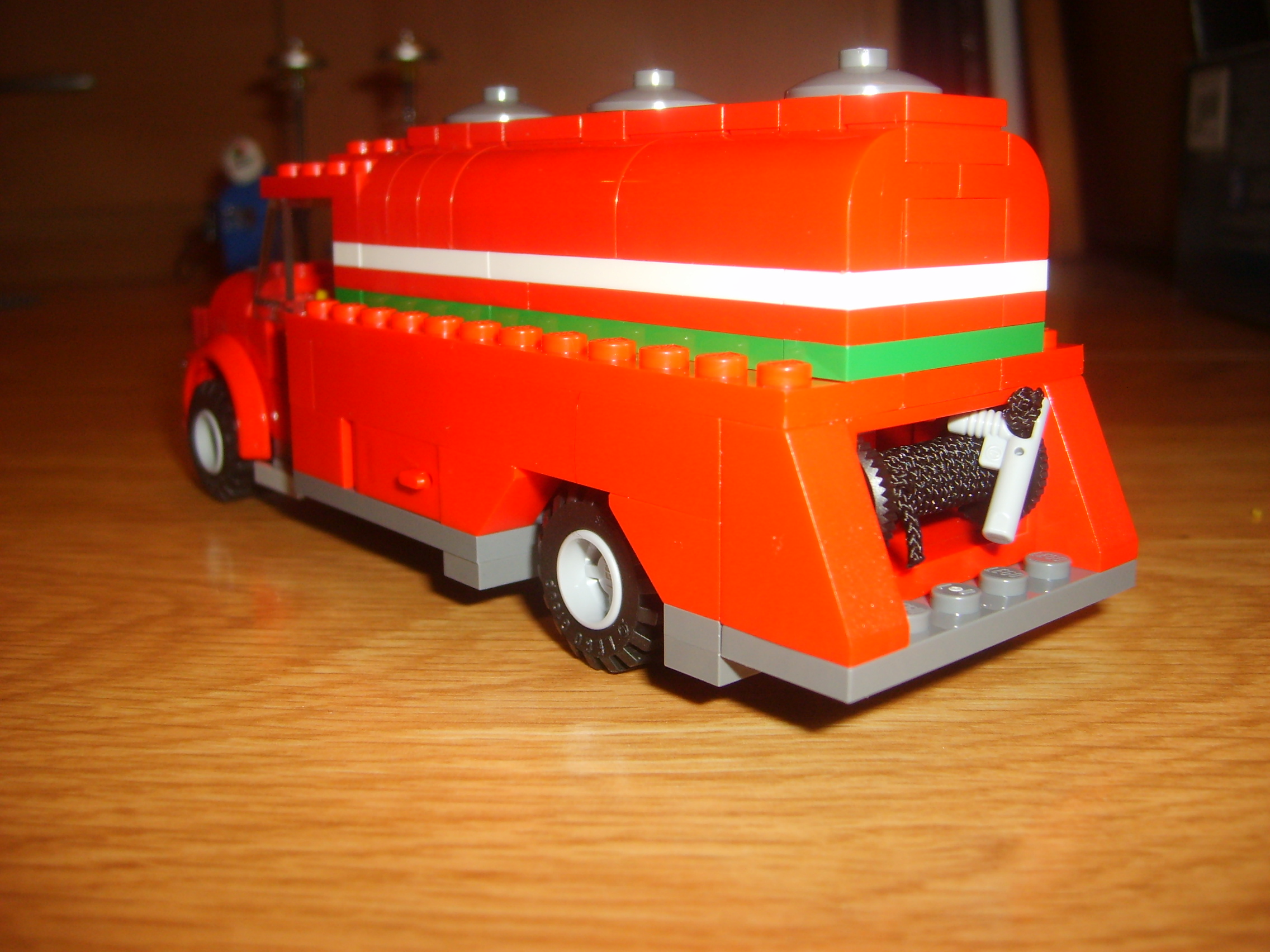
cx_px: 635
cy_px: 476
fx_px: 1284
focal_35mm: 35
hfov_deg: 52.6
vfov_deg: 40.7
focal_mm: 5.8
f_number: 2.8
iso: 100
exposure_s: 1/45
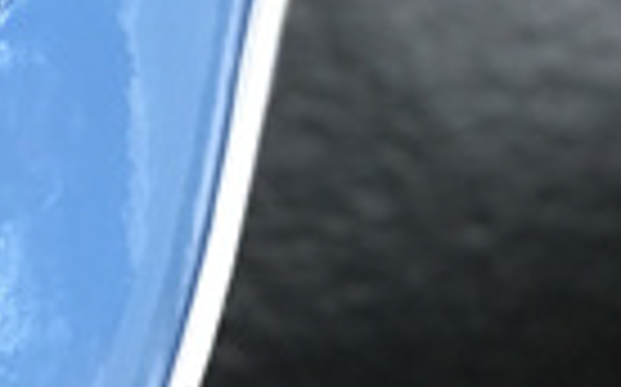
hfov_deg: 6.2
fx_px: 5479
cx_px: -968
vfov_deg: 4.0
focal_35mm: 324
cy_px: 56
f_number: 2.8
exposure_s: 1/50
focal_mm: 6.6
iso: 32
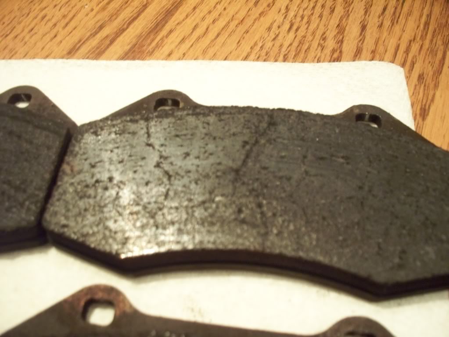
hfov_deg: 51.3
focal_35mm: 36
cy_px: 168
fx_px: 467
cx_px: 224
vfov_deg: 39.7
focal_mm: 7.5
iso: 400
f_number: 2.8
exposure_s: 1/8
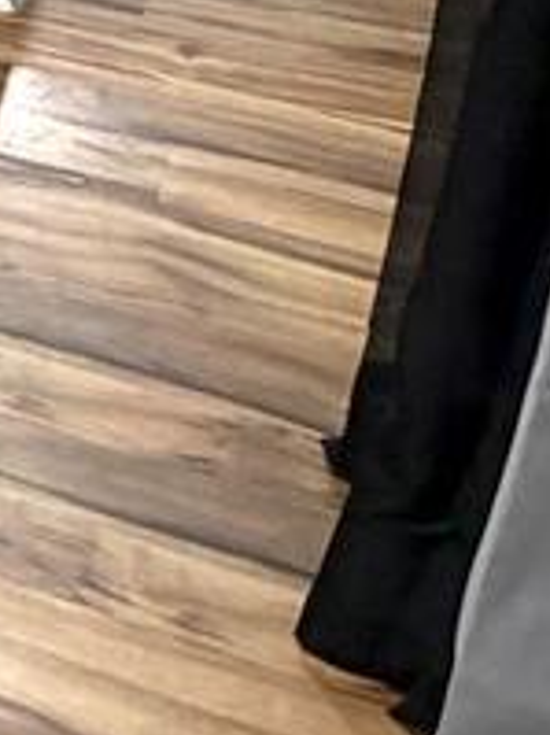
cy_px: -373
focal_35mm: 108
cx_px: -1037
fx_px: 2290
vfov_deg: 16.6
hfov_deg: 10.4
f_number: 2.2
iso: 250
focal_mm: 2.22
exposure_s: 1/60
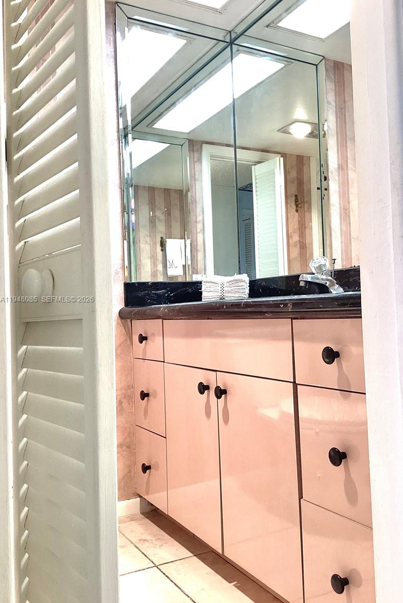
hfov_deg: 39.9
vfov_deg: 57.2
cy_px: 300
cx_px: 230
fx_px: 554
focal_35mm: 33
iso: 100
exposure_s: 1/60
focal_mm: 3.3
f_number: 2.4
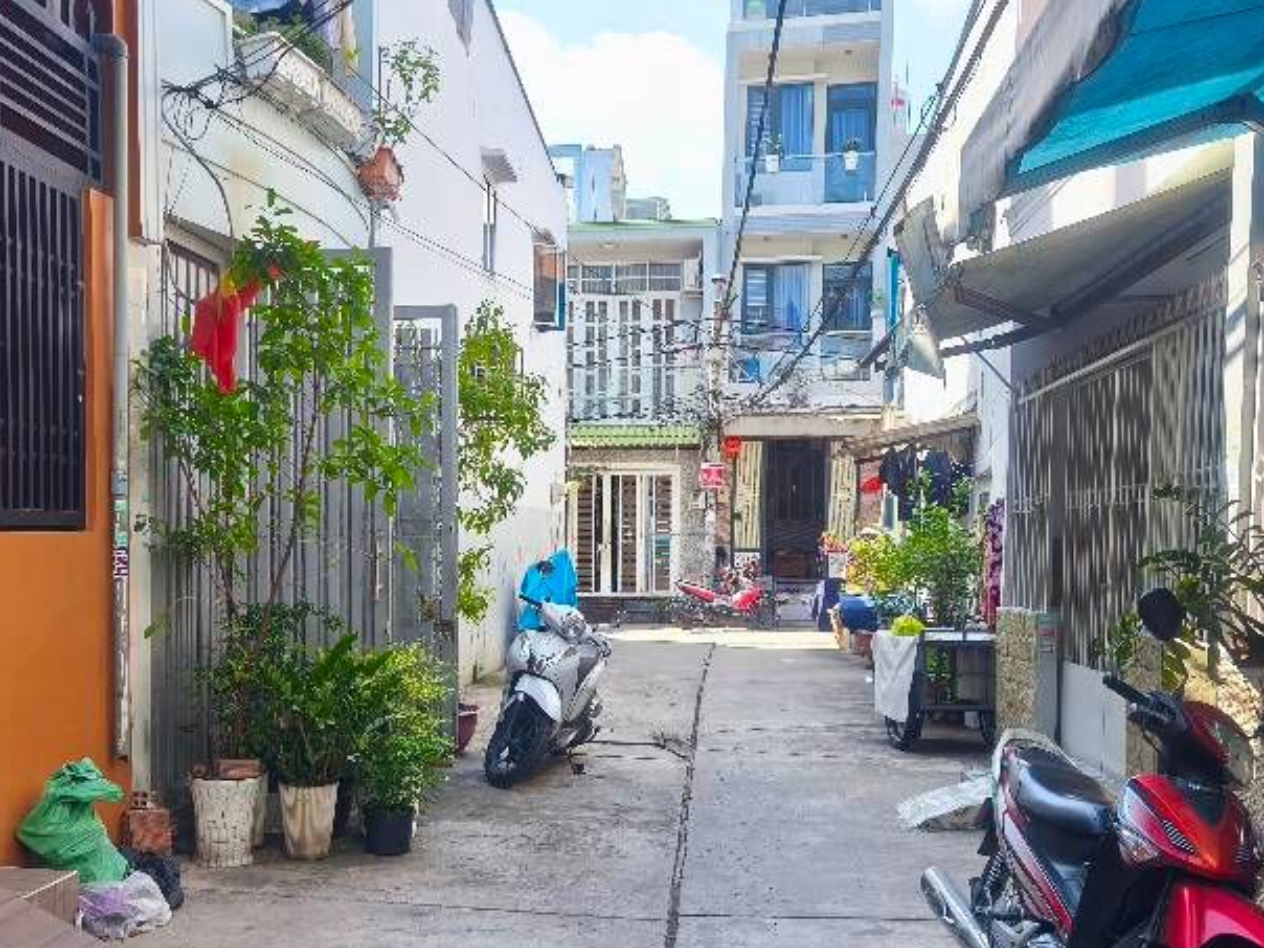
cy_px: 636
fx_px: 1424
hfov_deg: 47.7
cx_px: 546
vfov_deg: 36.4
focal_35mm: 39
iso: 80
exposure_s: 1/162
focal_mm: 5.35
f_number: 1.7
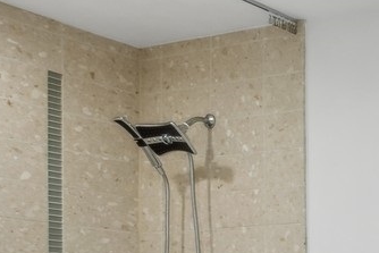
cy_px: 311
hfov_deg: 19.0
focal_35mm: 67
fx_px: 706
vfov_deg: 19.1
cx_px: 751
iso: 200
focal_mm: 14
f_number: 9.5
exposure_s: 1/6
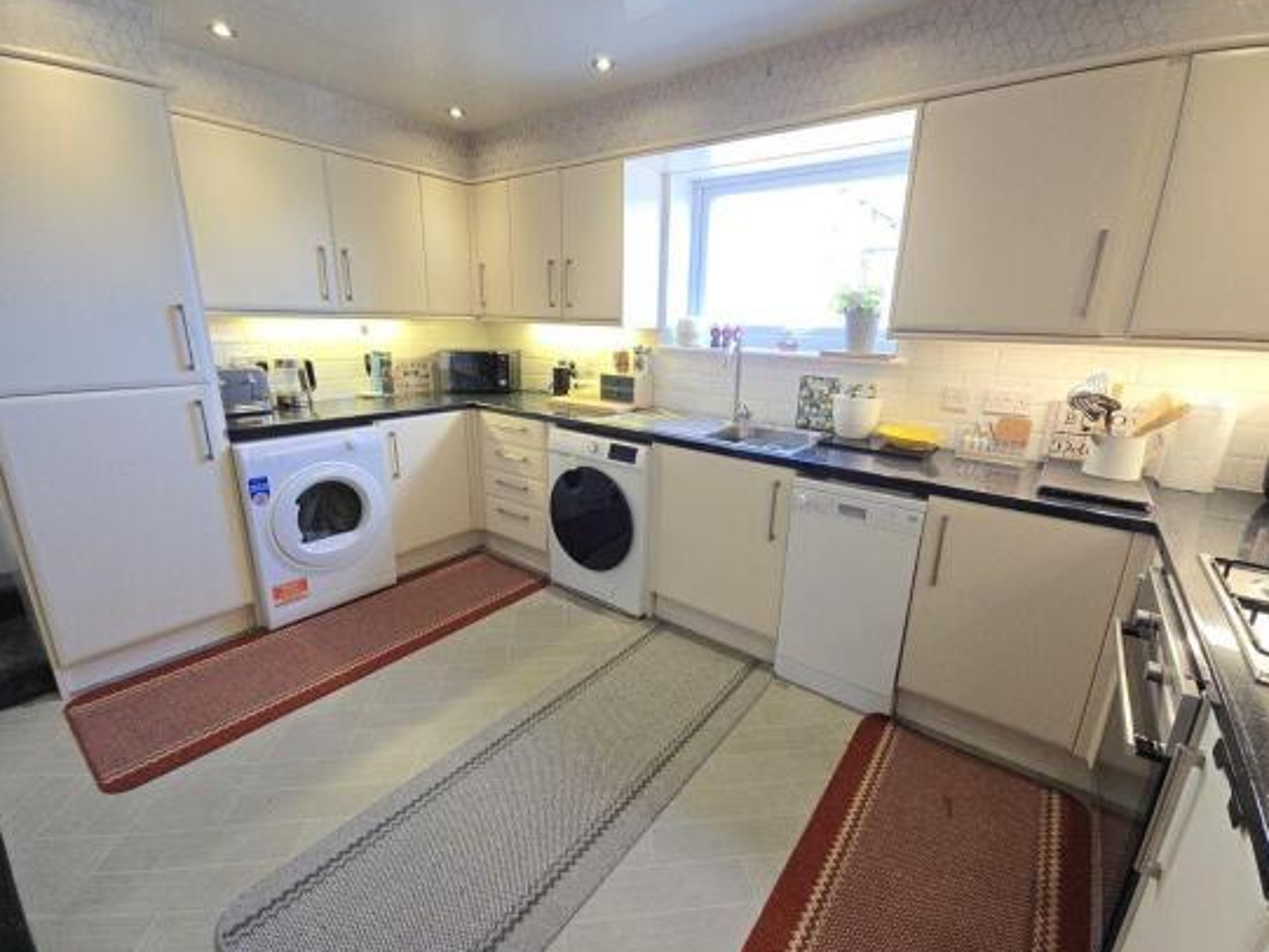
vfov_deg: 85.7
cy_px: 482
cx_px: 644
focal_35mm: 14
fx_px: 513
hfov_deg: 102.0
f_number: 2.2
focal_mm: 2.2
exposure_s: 1/50
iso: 100
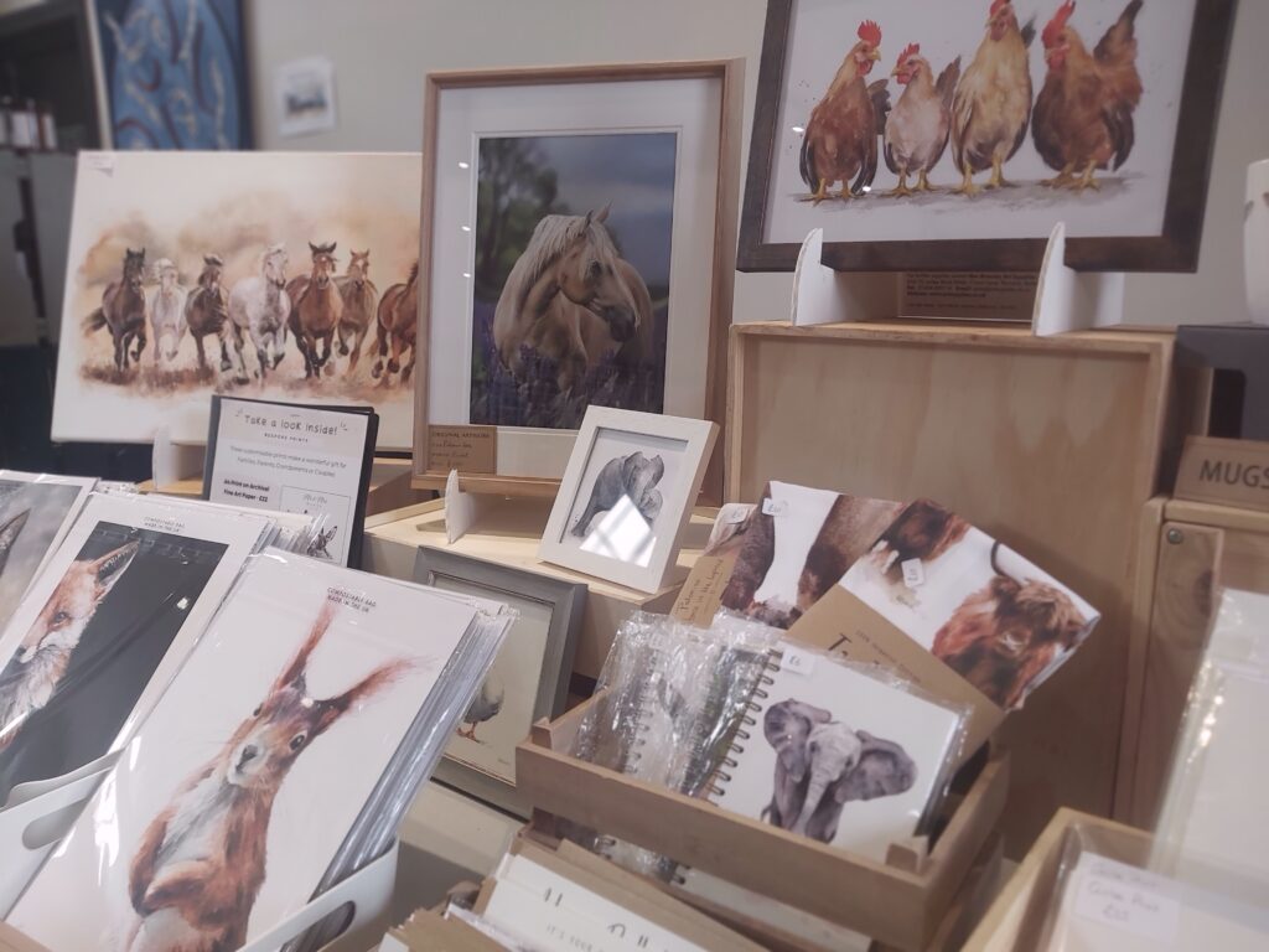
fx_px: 953
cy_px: 476
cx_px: 634
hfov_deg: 67.3
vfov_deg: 53.1
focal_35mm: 26
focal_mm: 3.92
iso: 80
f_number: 1.7
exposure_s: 1/100
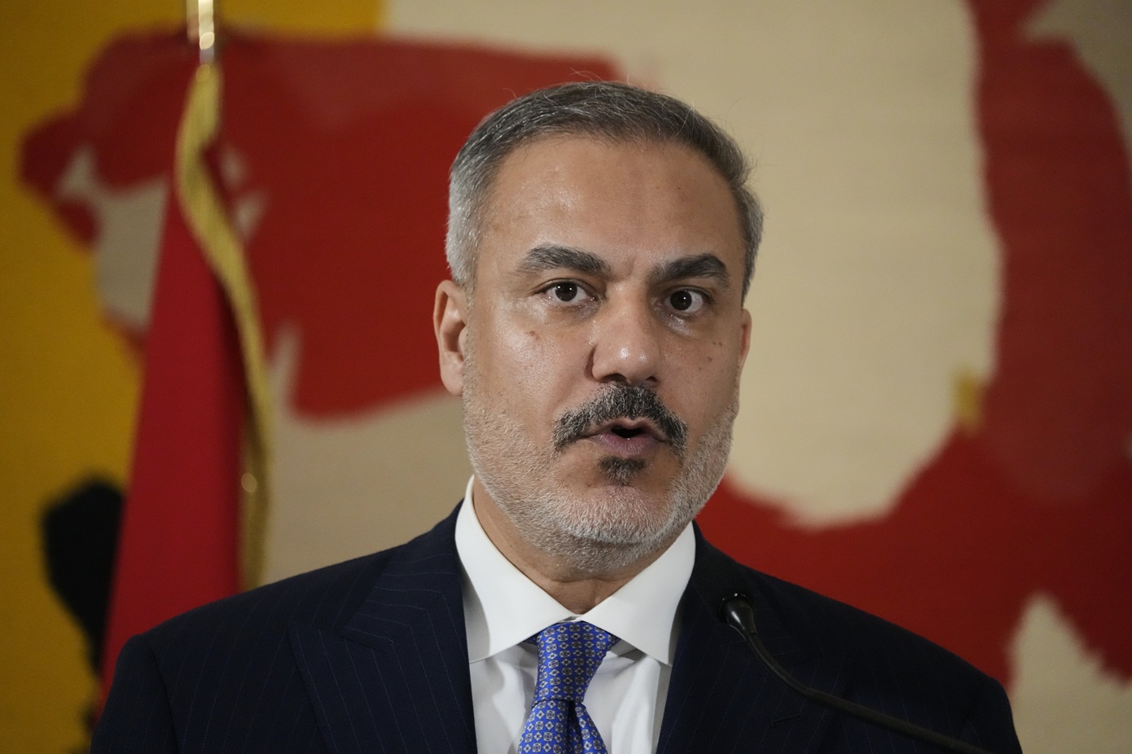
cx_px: 566
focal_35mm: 600
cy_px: 377
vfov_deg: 2.3
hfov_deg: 3.4
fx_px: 18861
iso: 8000
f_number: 6.3
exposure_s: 1/320
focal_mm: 600
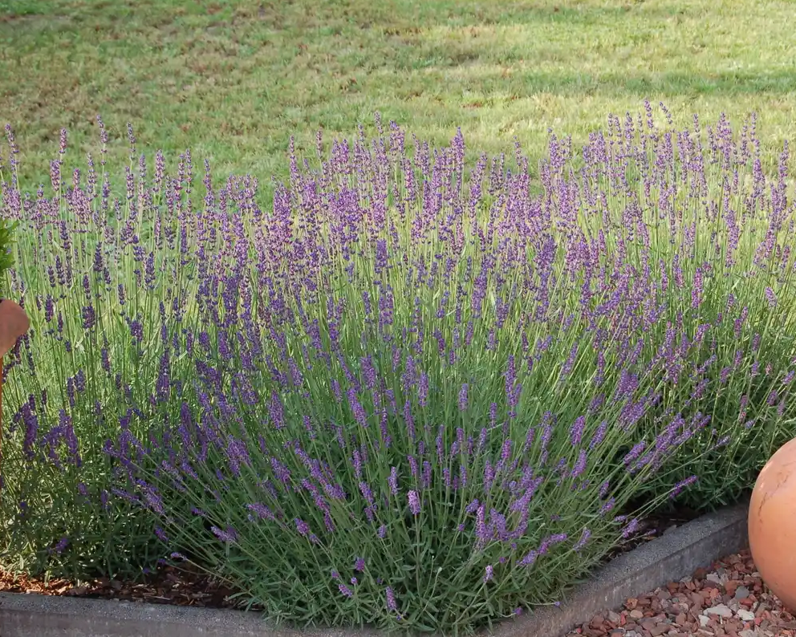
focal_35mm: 94
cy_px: 318
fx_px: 2205
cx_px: 473
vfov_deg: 16.4
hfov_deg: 20.4
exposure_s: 1/90
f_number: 8
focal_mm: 55
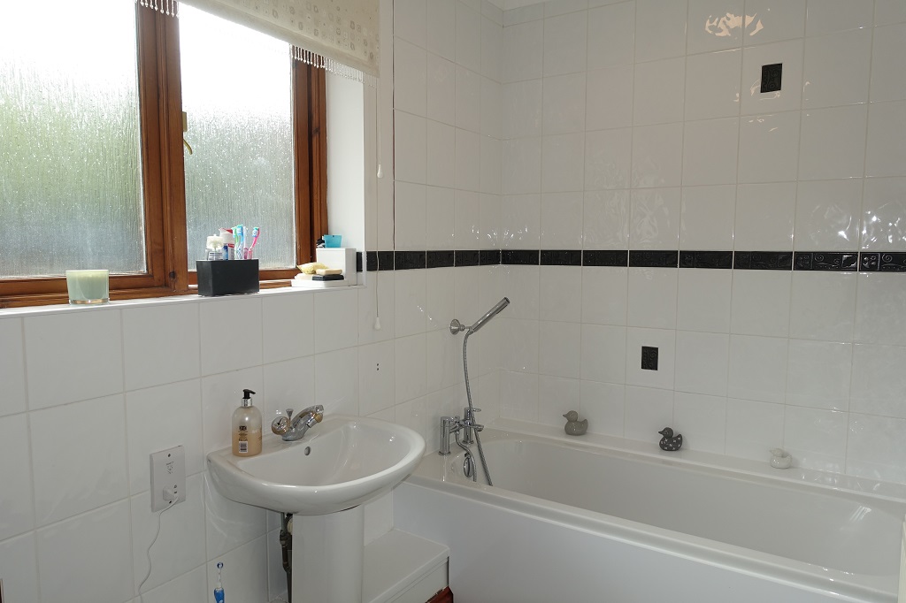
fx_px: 604
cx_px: 453
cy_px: 302
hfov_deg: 73.8
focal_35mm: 24
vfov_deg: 53.1
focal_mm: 8.8
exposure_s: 1/100
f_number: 4
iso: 125
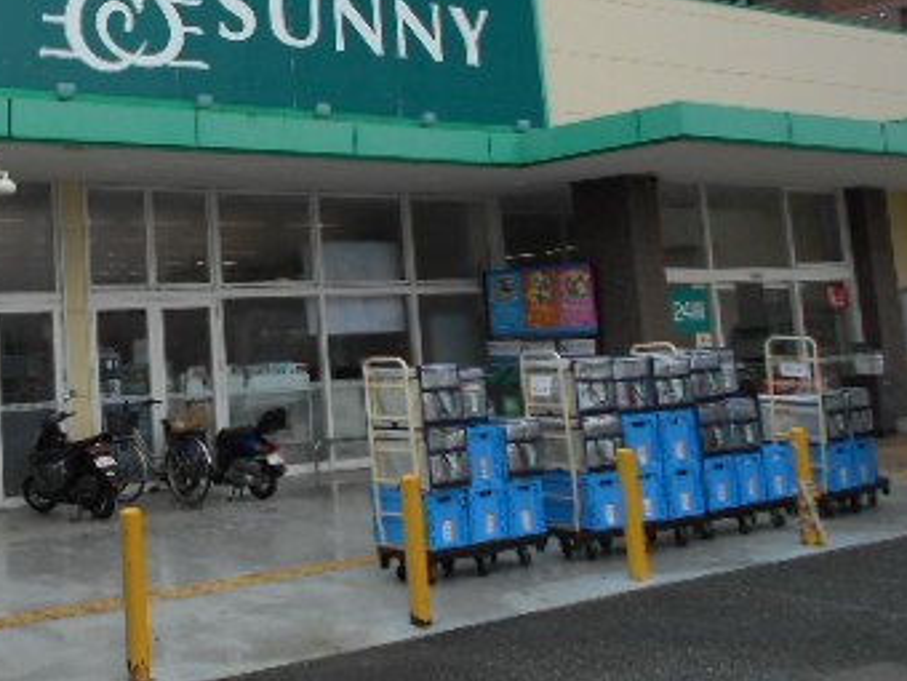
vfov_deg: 29.0
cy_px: 128
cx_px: 67
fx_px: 1284
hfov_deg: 36.2
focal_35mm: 49
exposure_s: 1/1000
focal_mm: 4.6
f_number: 3.2
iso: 80
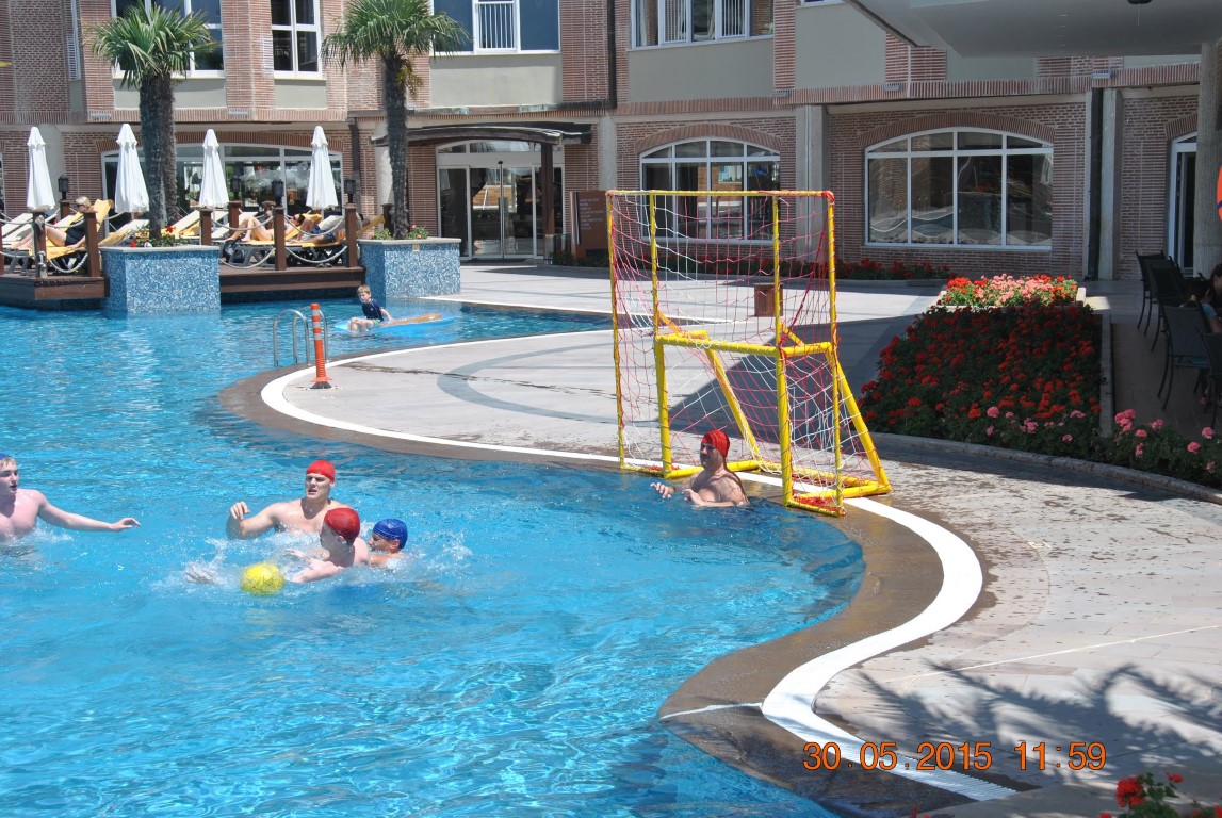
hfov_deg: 29.2
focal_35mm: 69
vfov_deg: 19.8
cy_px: 409
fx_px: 2345
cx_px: 611
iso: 100
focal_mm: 46
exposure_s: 1/250
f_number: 8
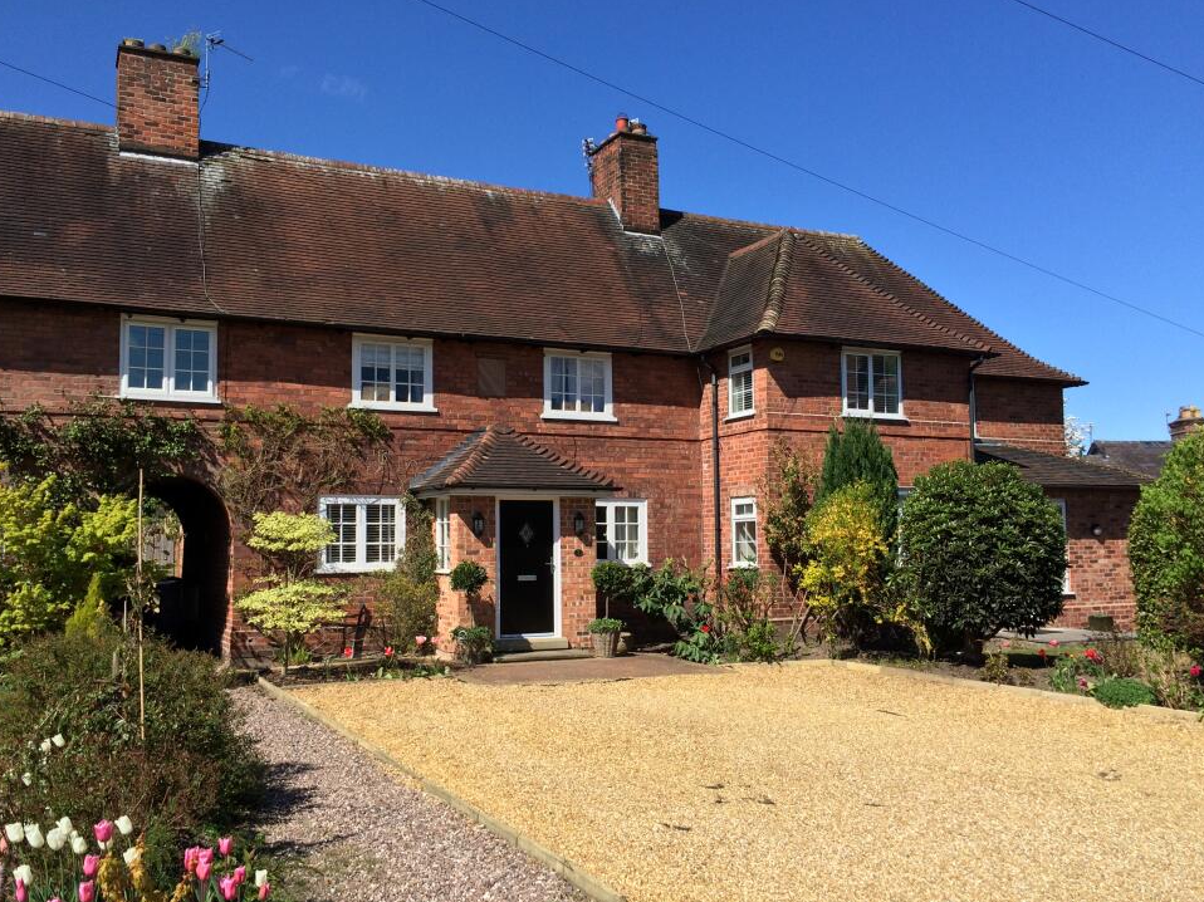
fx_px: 1078
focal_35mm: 31
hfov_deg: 58.3
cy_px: 477
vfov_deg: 45.4
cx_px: 567
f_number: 2.2
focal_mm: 4.15
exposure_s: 1/2283
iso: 32
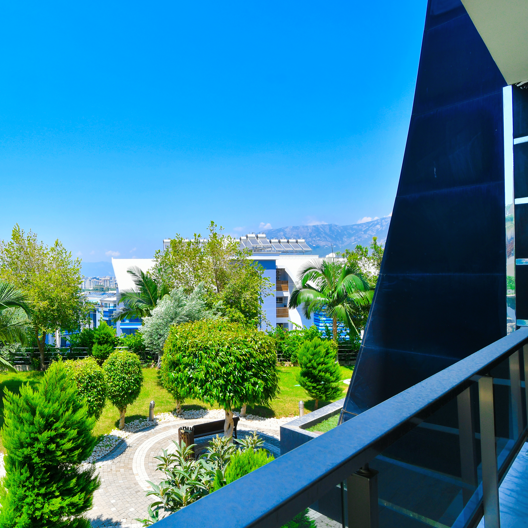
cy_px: 262
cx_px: 145
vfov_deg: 74.8
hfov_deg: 70.8
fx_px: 345
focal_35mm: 20
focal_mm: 10
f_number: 8
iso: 100
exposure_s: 1/160
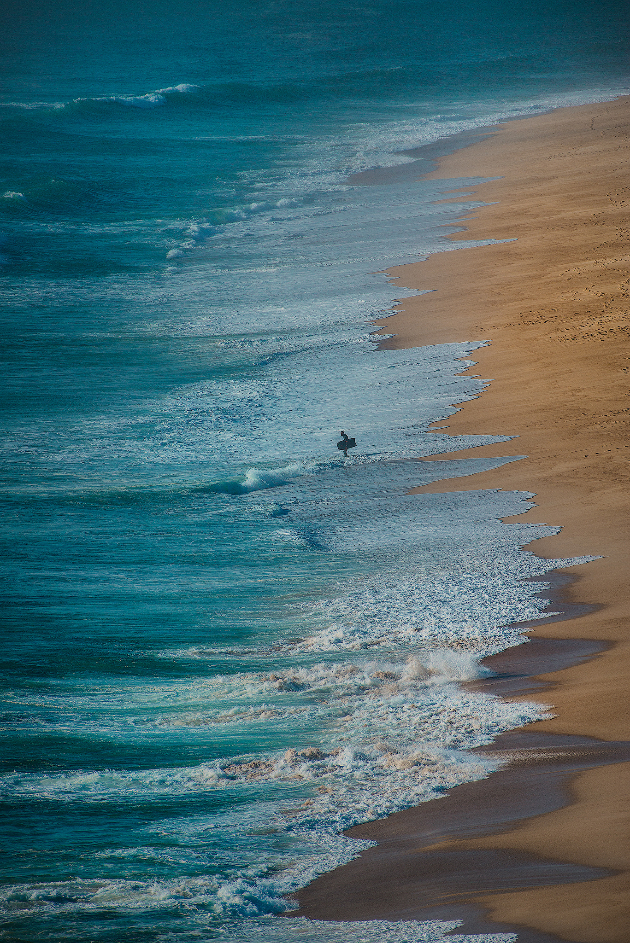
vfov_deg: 4.1
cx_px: 315
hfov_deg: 2.8
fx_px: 13113
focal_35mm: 500
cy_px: 472
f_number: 5.6
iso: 125
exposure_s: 1/2500
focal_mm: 500
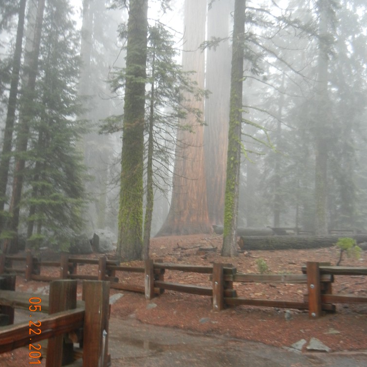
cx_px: 183
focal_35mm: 36
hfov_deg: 46.0
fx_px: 432
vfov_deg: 46.0
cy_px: 201
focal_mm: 5.4
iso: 393
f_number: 3.5
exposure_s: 1/60
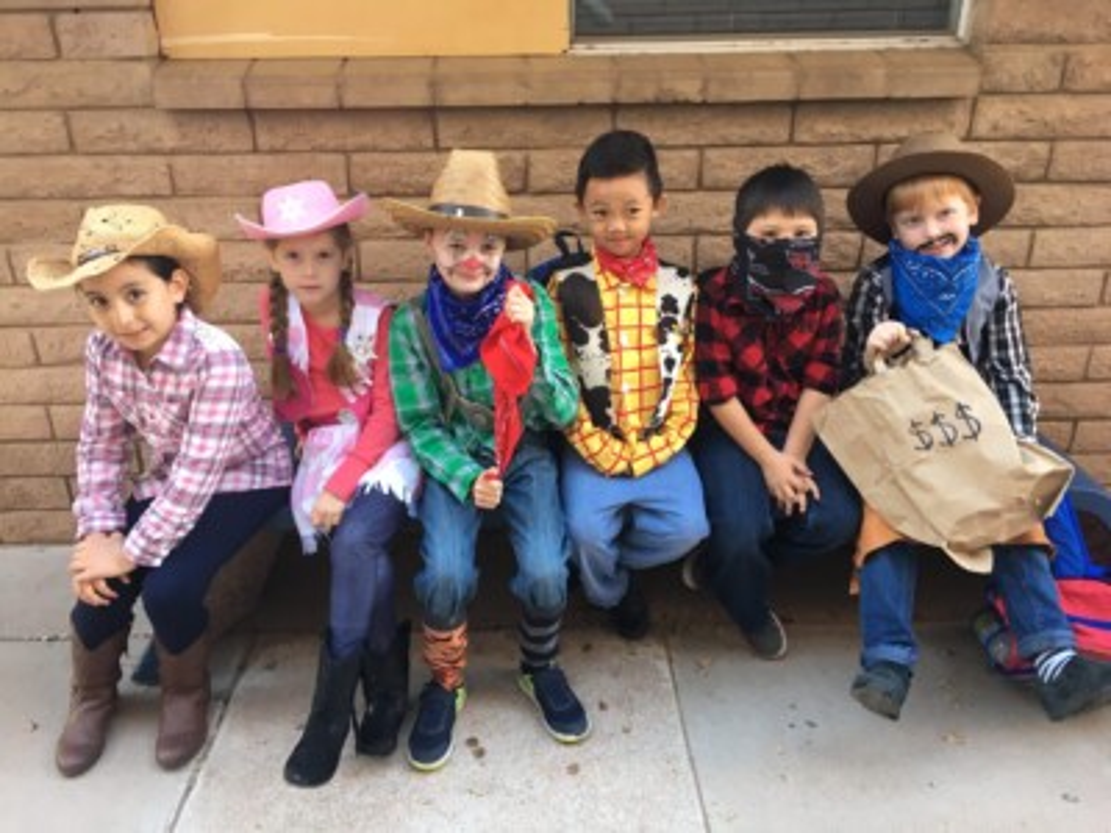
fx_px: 931
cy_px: 416
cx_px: 556
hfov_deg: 61.7
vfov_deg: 48.2
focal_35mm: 29
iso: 50
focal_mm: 4.15
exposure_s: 1/30
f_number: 2.2
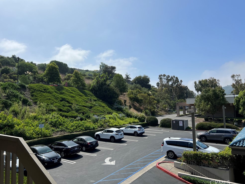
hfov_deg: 65.3
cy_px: 91
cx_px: 120
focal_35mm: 27
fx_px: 191
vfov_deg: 51.4
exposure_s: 1/9434
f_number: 1.5
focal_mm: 5.7
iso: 50
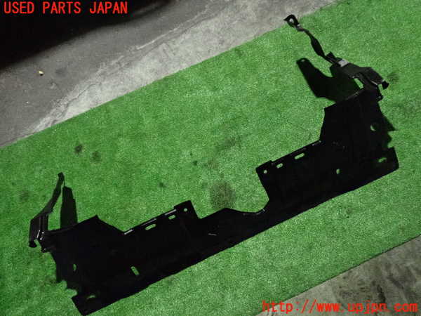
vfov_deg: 44.2
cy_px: 158
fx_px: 389
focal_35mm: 32
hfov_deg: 56.8
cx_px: 210
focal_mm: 5.79
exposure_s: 1/125
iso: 4000
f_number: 2.4
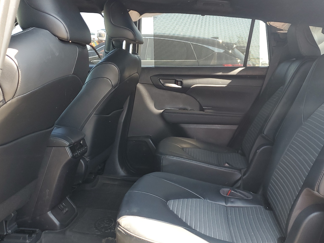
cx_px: 198
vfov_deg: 41.8
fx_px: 318
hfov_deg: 53.5
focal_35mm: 34
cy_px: 122
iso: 62
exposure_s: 1/120
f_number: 1.5
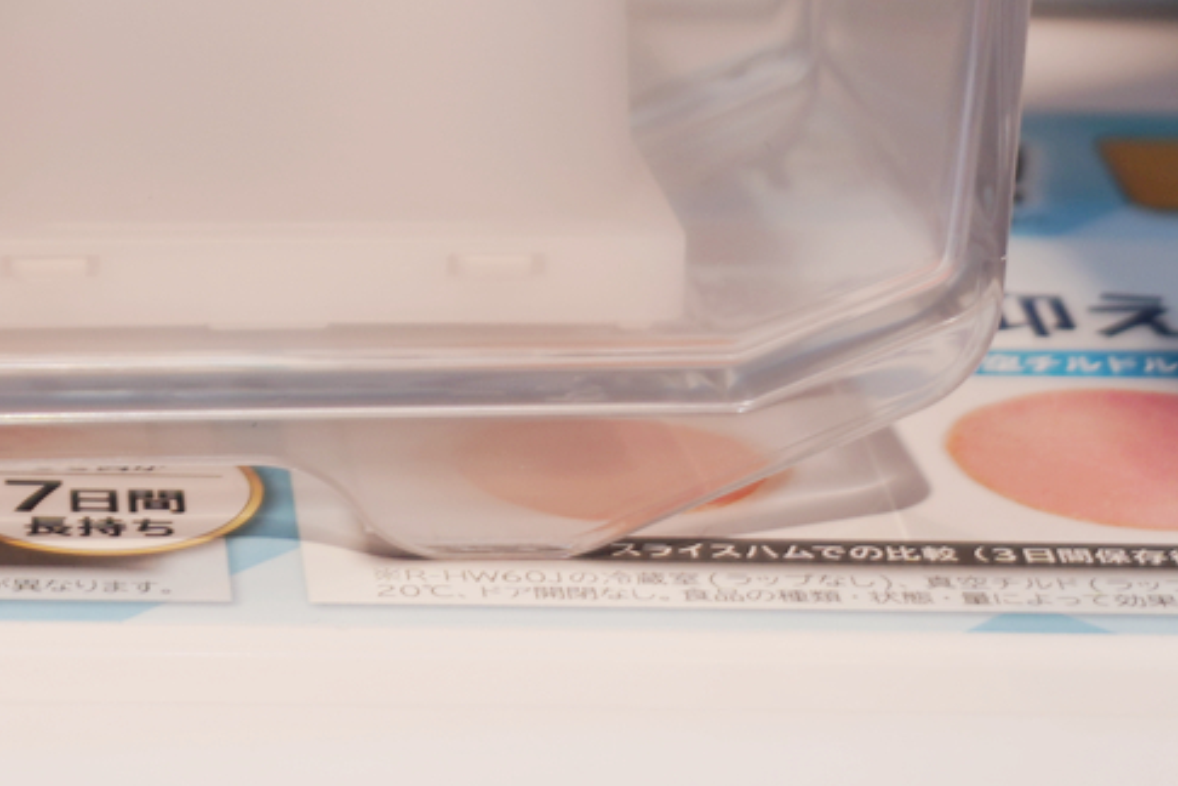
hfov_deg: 11.7
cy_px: -734
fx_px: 5661
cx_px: -189
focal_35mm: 173
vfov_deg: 7.6
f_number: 5.6
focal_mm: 42
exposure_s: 1/80
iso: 100
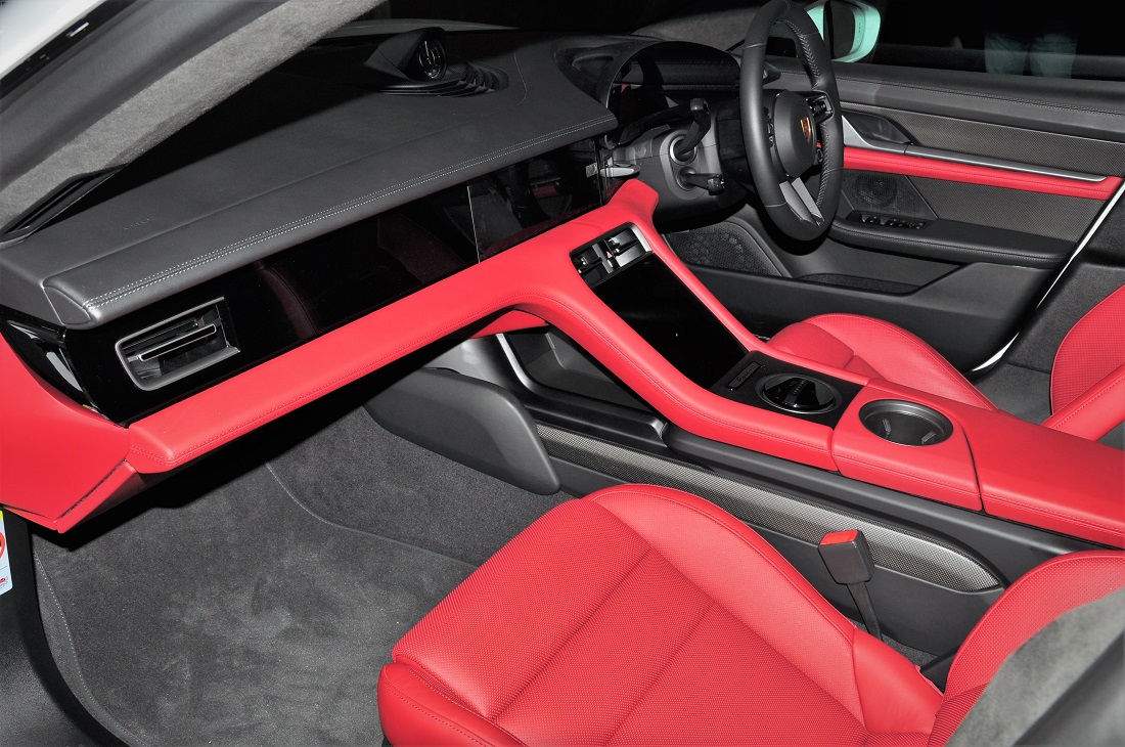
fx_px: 1030
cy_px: 374
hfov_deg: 57.3
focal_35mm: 33
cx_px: 562
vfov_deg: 39.9
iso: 200
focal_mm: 22
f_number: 10
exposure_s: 1/200
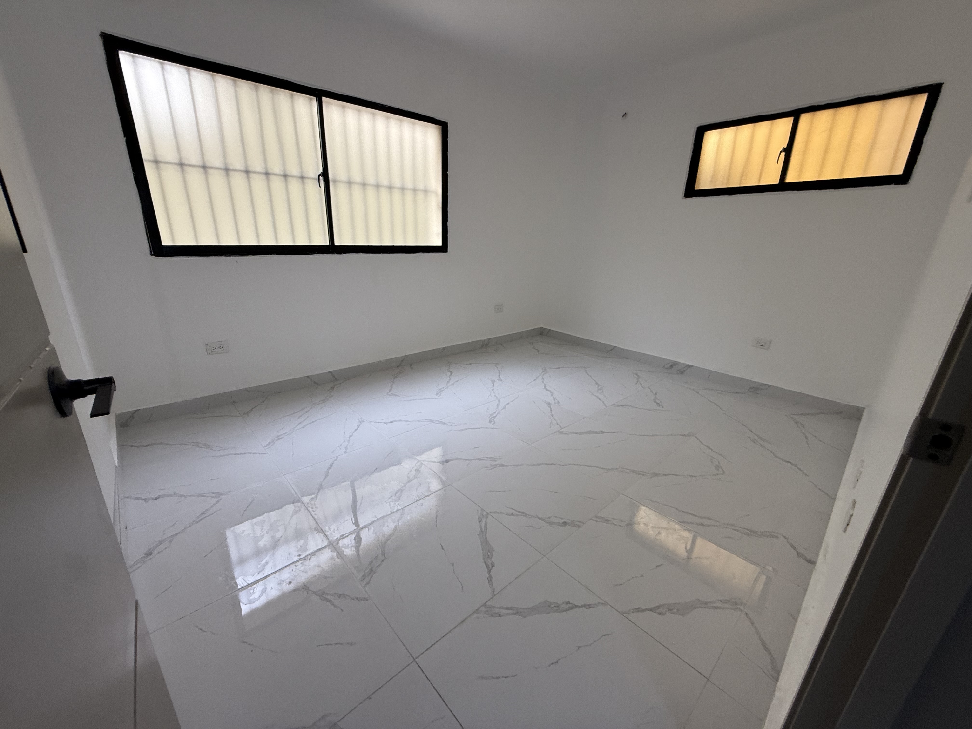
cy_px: 364
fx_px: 393
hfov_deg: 102.1
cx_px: 486
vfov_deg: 85.7
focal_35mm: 14
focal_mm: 2.22
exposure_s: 1/120
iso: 80
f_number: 2.2
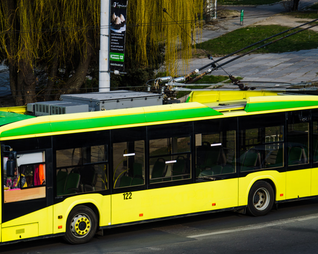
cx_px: 114
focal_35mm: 159
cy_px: 115
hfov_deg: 12.1
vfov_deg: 9.7
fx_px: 1496
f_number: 5.3
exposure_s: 1/160
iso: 100
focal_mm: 70
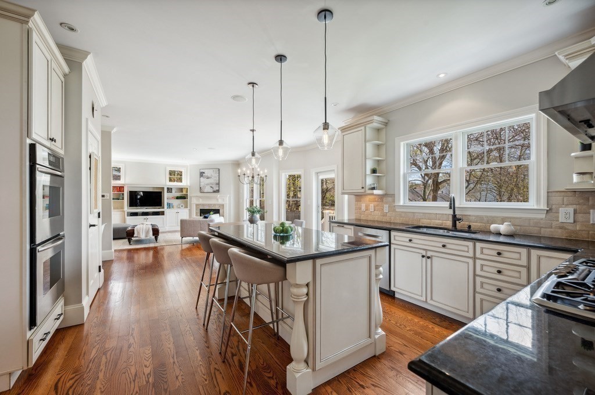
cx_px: 298
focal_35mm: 14
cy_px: 198
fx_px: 231
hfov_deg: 104.3
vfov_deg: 81.1
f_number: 8
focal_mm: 14
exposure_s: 1/6
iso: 100
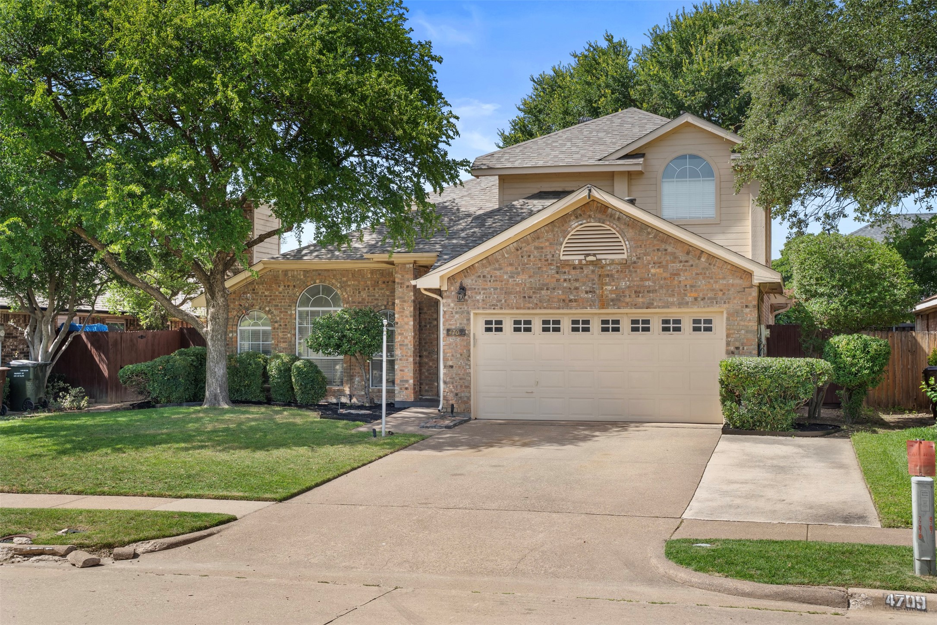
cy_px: 312
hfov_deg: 44.0
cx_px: 468
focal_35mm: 45
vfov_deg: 30.1
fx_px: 1161
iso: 400
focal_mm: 44.6
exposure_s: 1/50
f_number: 8
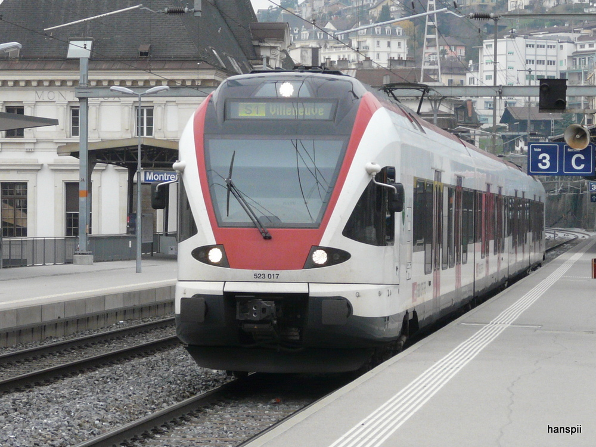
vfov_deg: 17.4
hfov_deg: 23.0
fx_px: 1463
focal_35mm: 85
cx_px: 298
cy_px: 224
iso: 200
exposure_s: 1/200
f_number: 4
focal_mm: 14
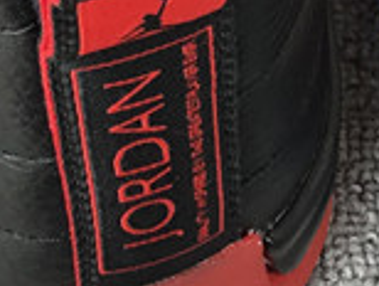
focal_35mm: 181
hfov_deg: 10.9
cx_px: 298
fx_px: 1985
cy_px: -339
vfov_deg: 7.8
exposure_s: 1/100
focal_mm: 3.3
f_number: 2.4
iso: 32
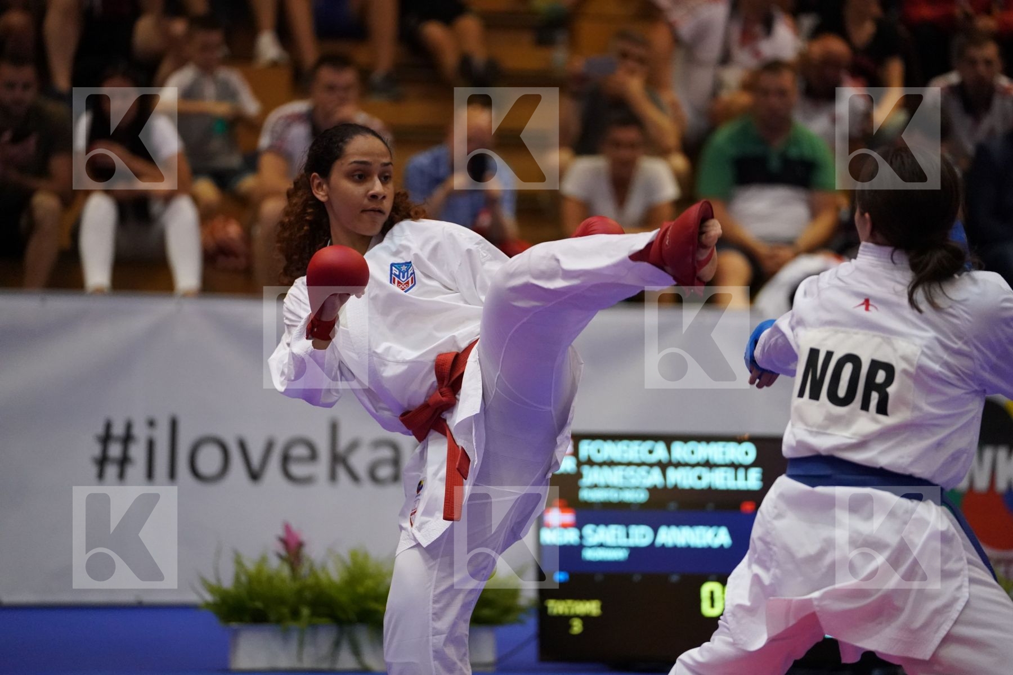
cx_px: 506
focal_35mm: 165
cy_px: 338
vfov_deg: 8.3
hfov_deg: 12.5
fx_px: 4643
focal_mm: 165
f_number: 2.8
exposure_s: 1/800
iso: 6400
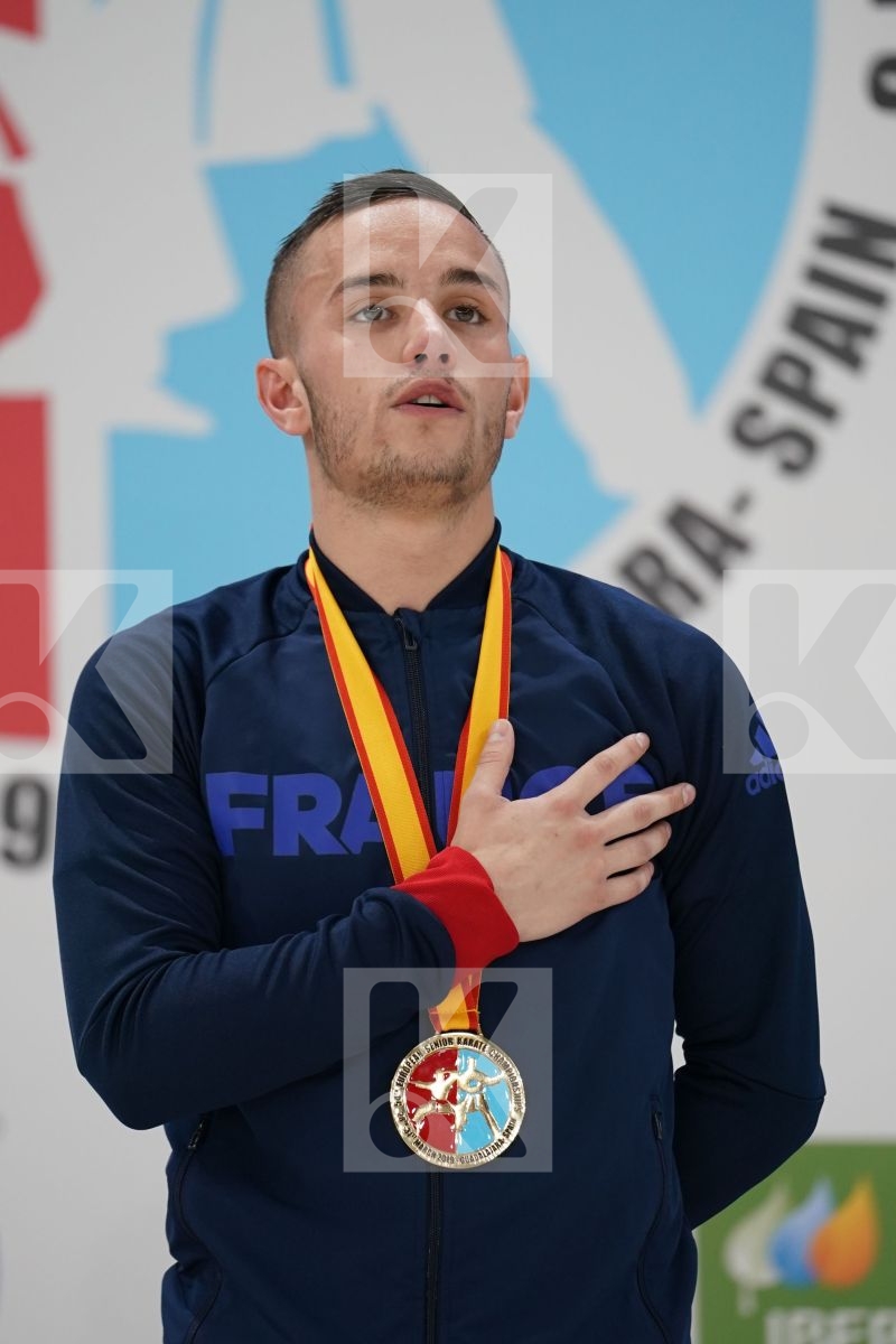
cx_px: 448
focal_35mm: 300
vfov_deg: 6.9
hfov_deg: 4.6
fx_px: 11199
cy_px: 672
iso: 1250
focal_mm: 200
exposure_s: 1/250
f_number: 2.8
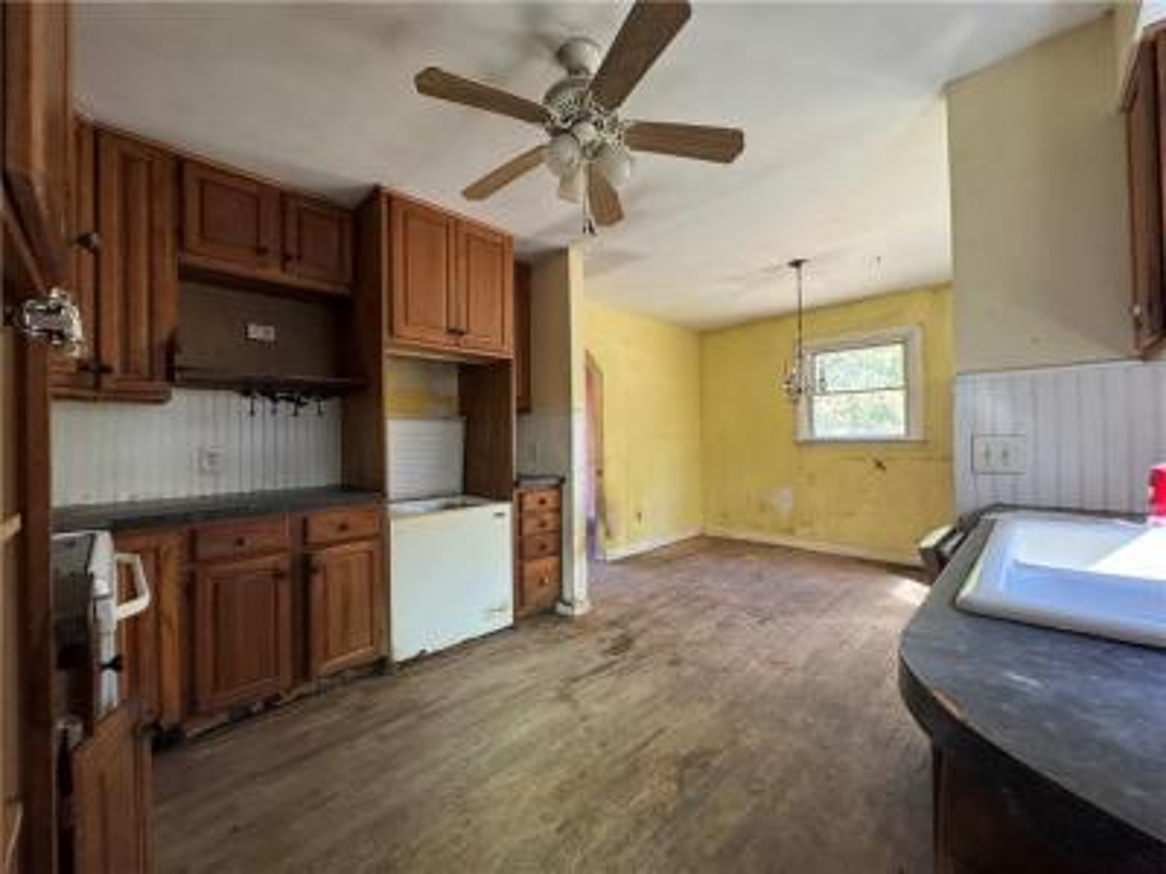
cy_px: 437
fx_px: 472
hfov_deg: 102.1
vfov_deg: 85.7
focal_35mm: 14
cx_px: 583
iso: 320
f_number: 2.2
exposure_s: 1/86
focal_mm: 2.22
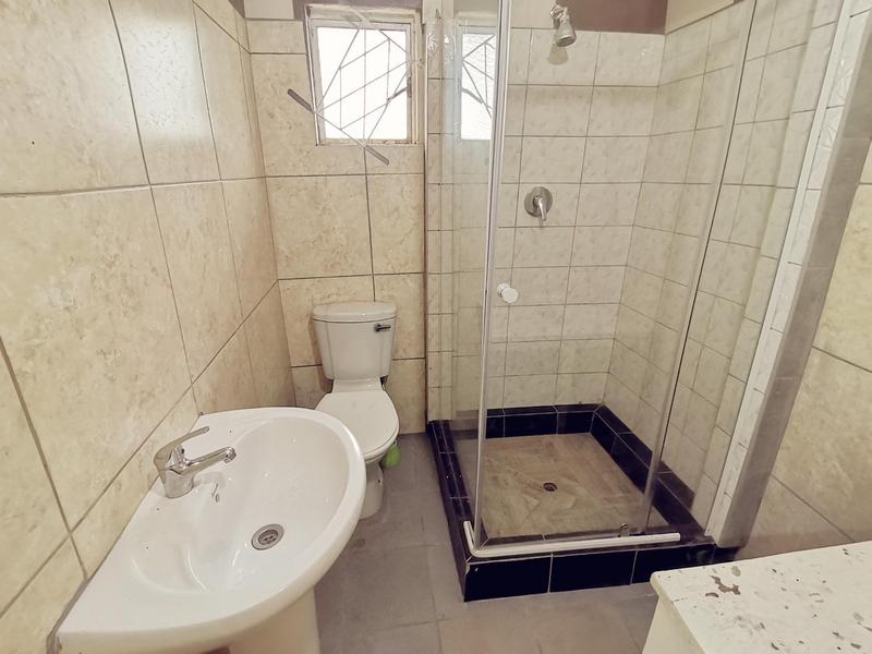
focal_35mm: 17
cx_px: 436
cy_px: 327
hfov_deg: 91.0
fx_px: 428
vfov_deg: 74.7
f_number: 2.4
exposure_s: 1/50
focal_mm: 1.78
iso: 400
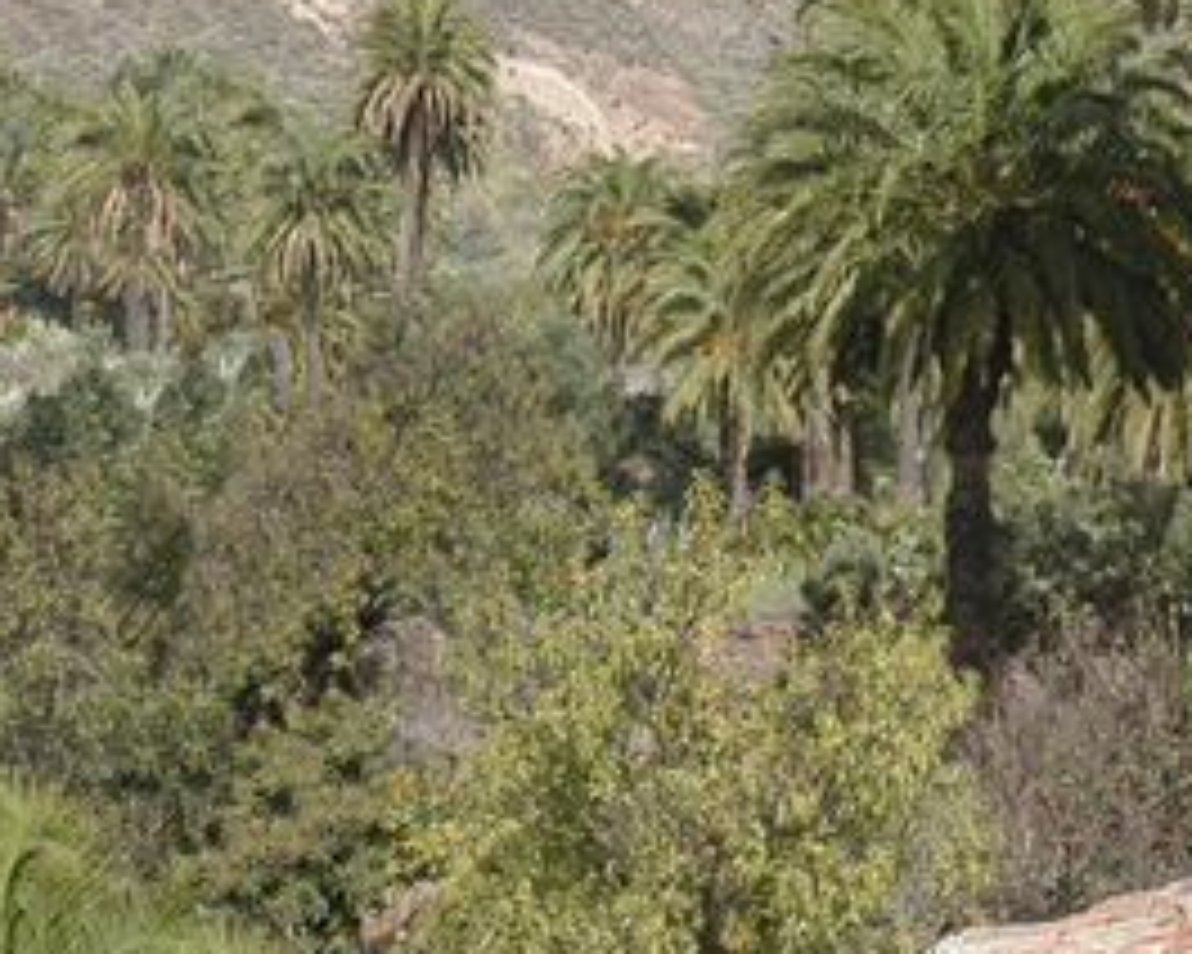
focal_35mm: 148
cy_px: -50
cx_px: 1399
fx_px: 5236
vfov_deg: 10.3
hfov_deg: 12.7
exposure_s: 1/60
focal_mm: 35
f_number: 20
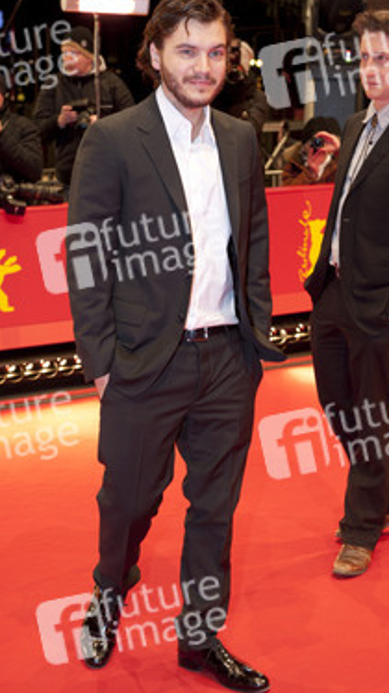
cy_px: 343
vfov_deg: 32.4
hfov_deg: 18.5
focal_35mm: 65
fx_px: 1194
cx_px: 185
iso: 1000
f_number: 4.5
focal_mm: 58
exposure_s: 1/160
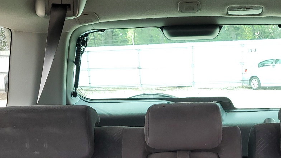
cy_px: 189
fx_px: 432
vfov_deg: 19.6
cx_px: 195
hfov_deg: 35.5
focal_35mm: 58
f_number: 1.5
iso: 80
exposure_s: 1/120
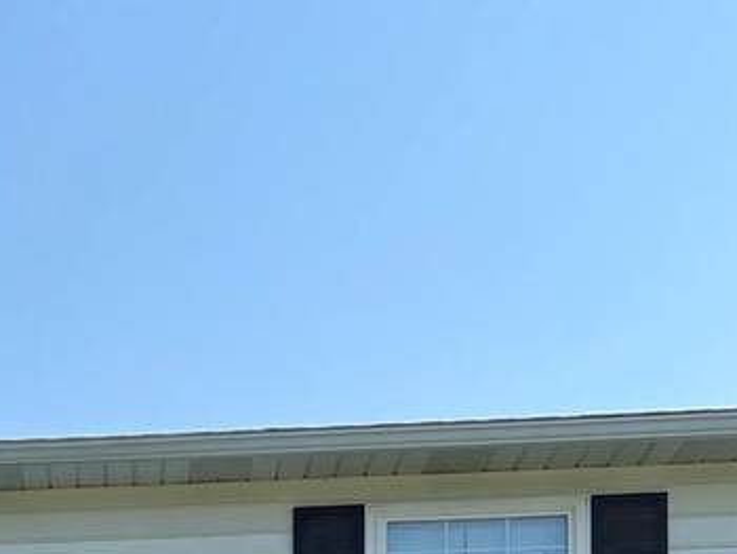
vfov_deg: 14.0
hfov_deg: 18.8
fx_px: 2024
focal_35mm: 95
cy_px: 977
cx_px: -286
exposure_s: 1/2695
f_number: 1.5
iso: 50
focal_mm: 5.7
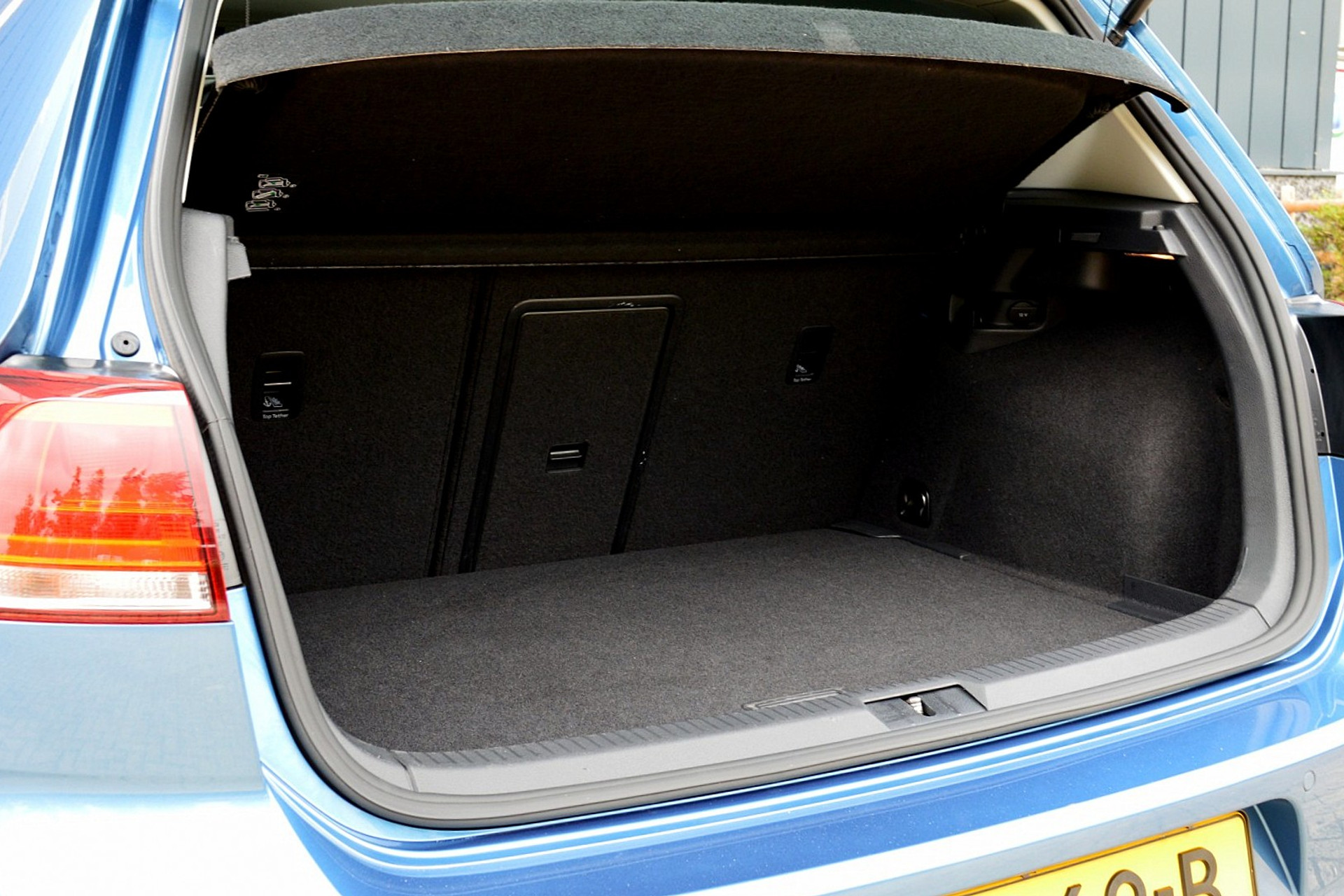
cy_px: 448
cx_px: 672
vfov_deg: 33.0
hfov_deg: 47.9
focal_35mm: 40
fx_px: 1512
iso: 500
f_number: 8
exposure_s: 1/60
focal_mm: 27
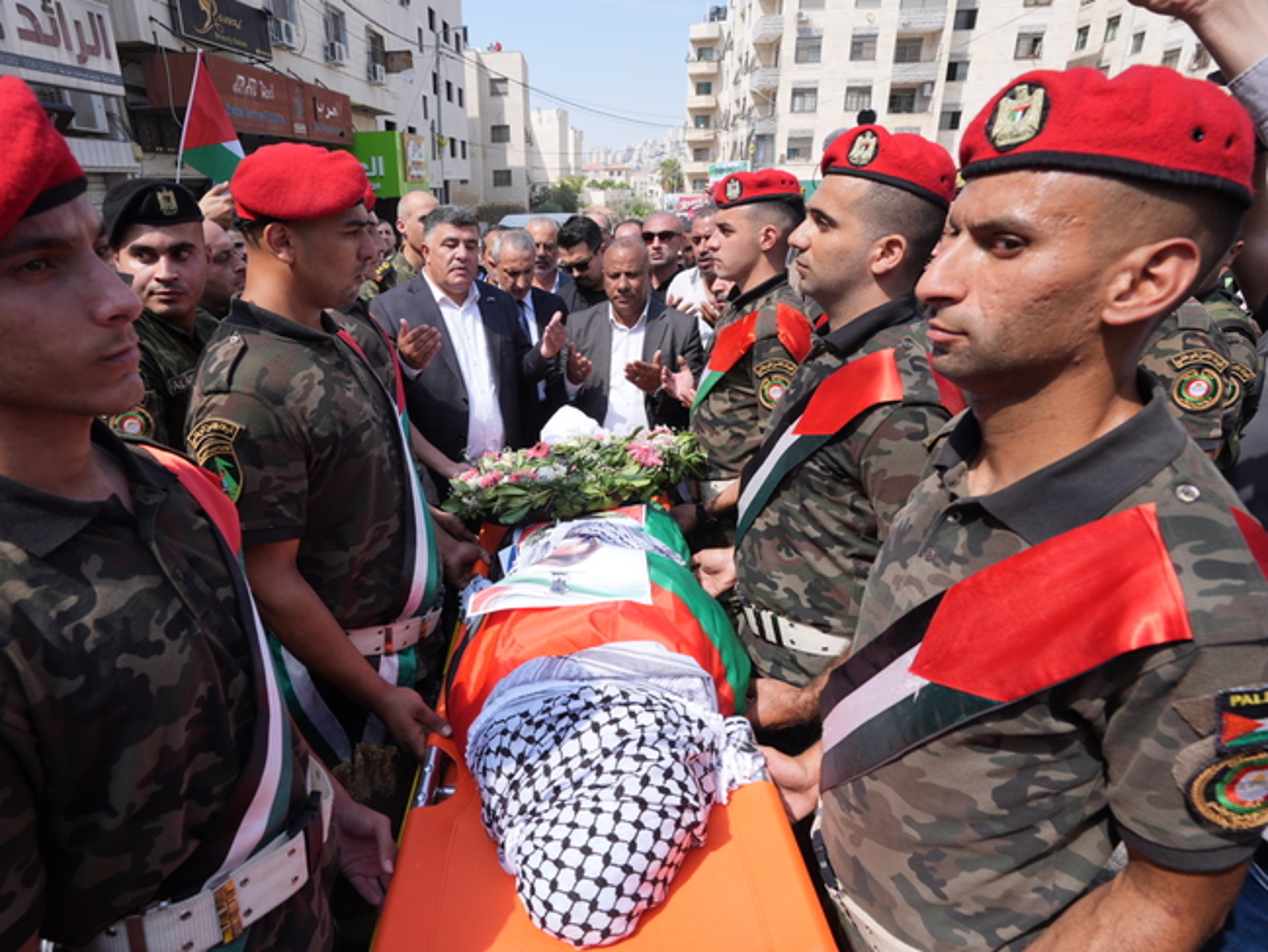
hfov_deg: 81.3
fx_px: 733
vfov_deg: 66.0
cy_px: 480
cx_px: 545
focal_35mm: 20
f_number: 7.1
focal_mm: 18
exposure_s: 1/500
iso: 250
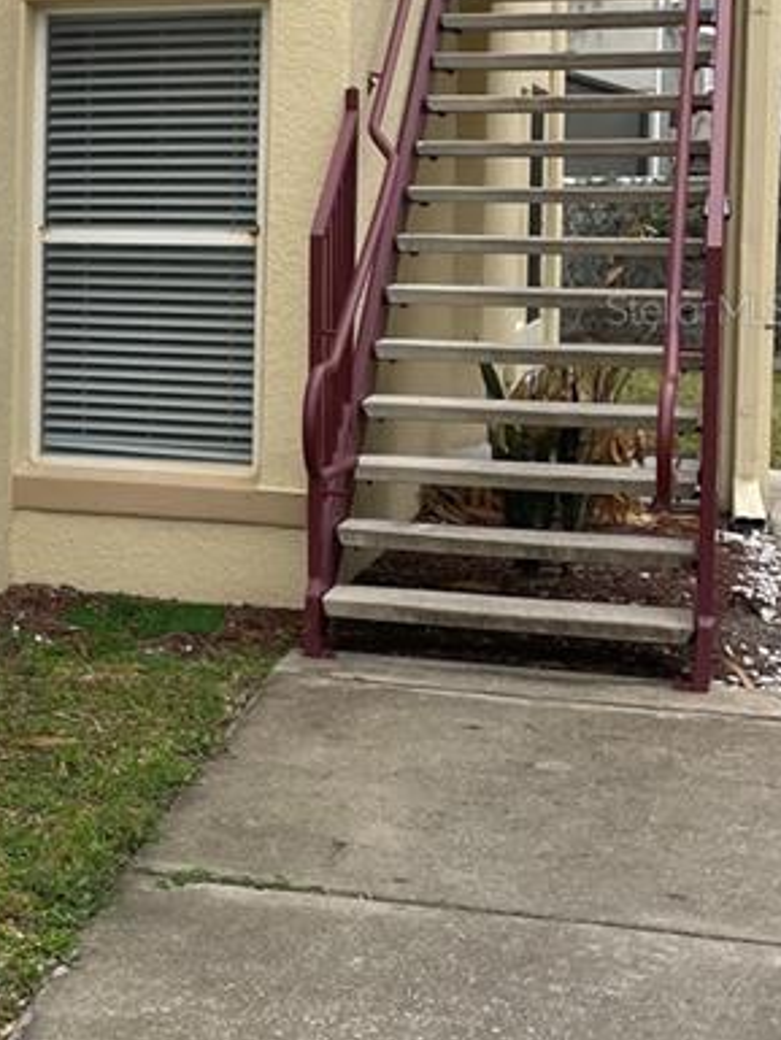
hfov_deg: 16.5
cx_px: -419
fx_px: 2435
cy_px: 308
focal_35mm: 81
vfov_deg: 23.9
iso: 32
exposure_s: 1/2817
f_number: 1.6
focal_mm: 4.2
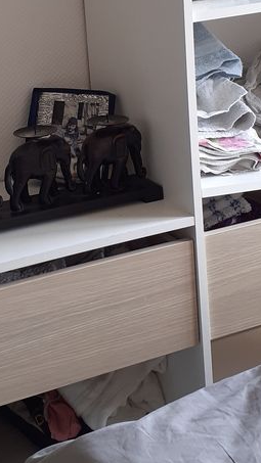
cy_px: 93
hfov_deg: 18.4
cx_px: 67
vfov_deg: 31.5
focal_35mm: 65
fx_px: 799
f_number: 1.9
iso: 64
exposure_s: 1/100
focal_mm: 3.6
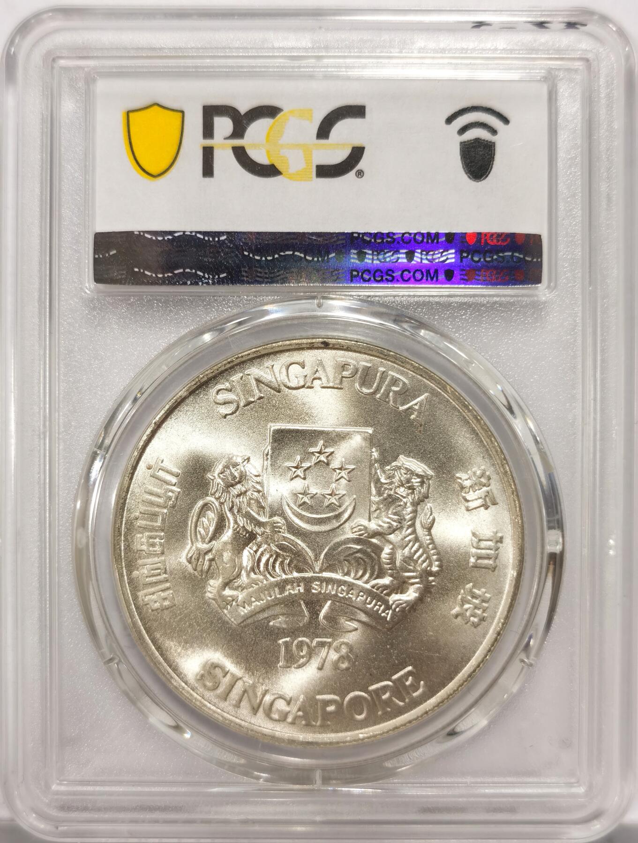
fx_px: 1320
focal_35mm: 54
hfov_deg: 27.2
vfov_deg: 35.4
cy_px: 422
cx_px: 319
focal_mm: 5.56
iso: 100
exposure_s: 1/100
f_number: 16
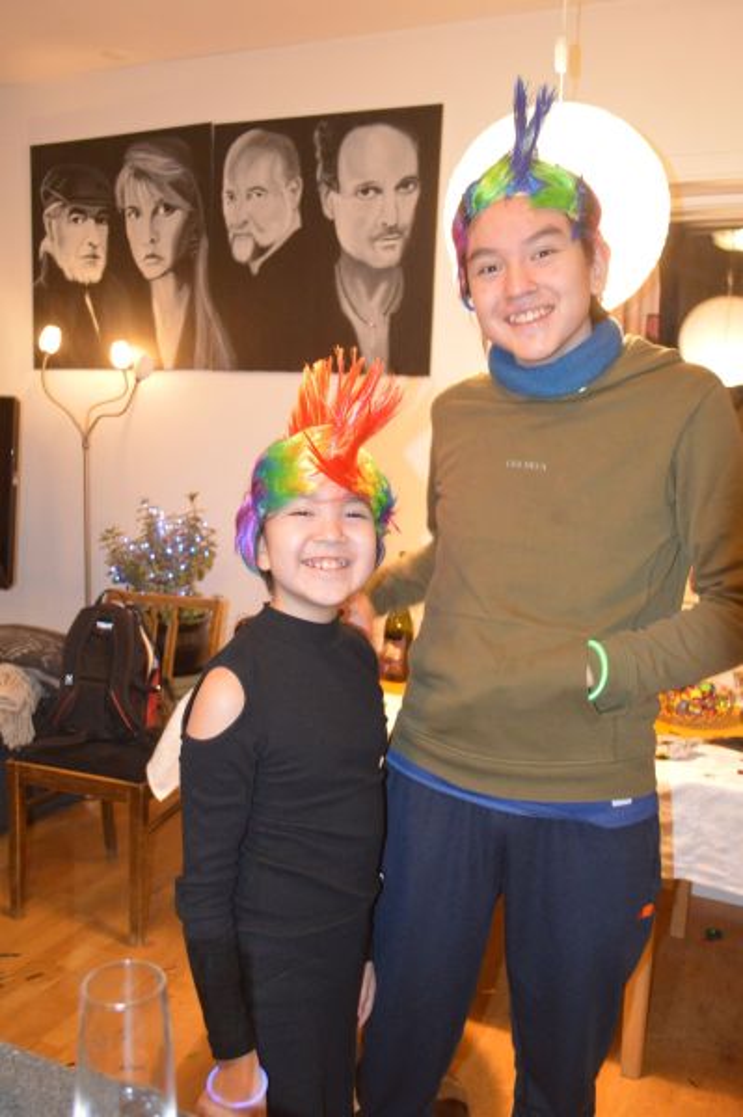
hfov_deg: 39.9
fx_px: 1023
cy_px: 558
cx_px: 372
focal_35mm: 33
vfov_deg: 57.3
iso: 2500
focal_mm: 22
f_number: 3.8
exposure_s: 1/30
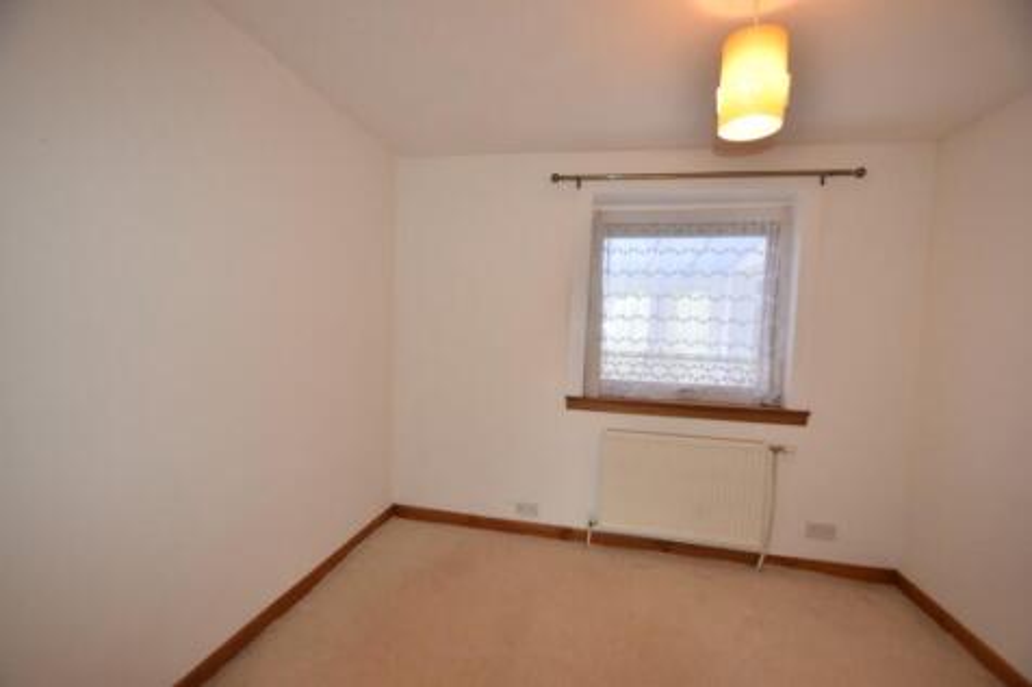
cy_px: 344
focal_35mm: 15
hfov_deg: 100.4
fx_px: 430
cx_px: 516
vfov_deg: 77.3
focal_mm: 10
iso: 450
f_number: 4.5
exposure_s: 1/60
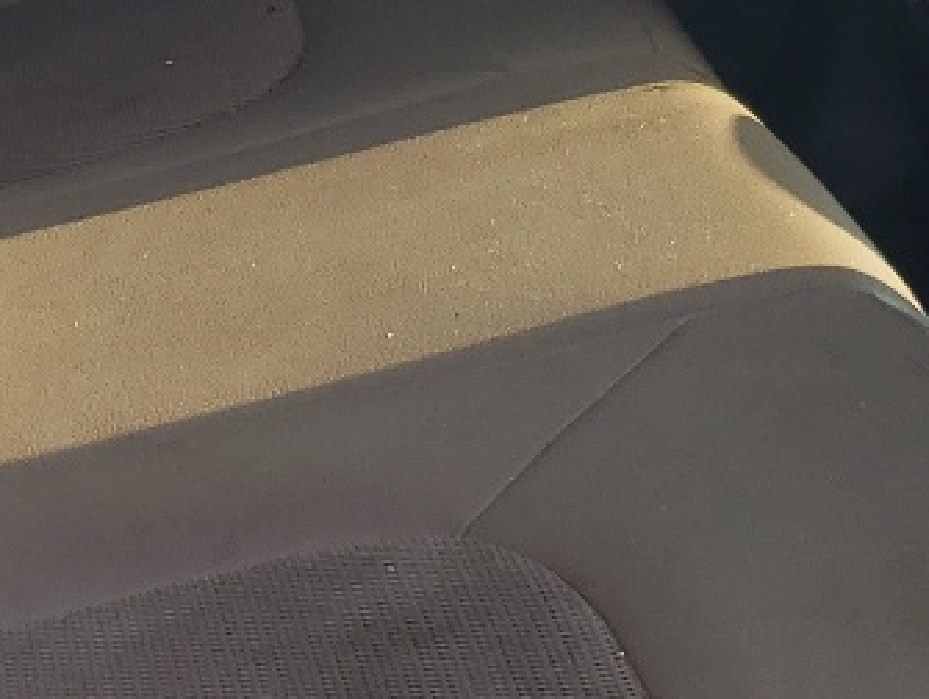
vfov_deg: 11.8
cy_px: -42
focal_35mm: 124
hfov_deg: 15.7
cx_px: 114
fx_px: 3331
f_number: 1.5
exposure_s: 1/256
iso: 50
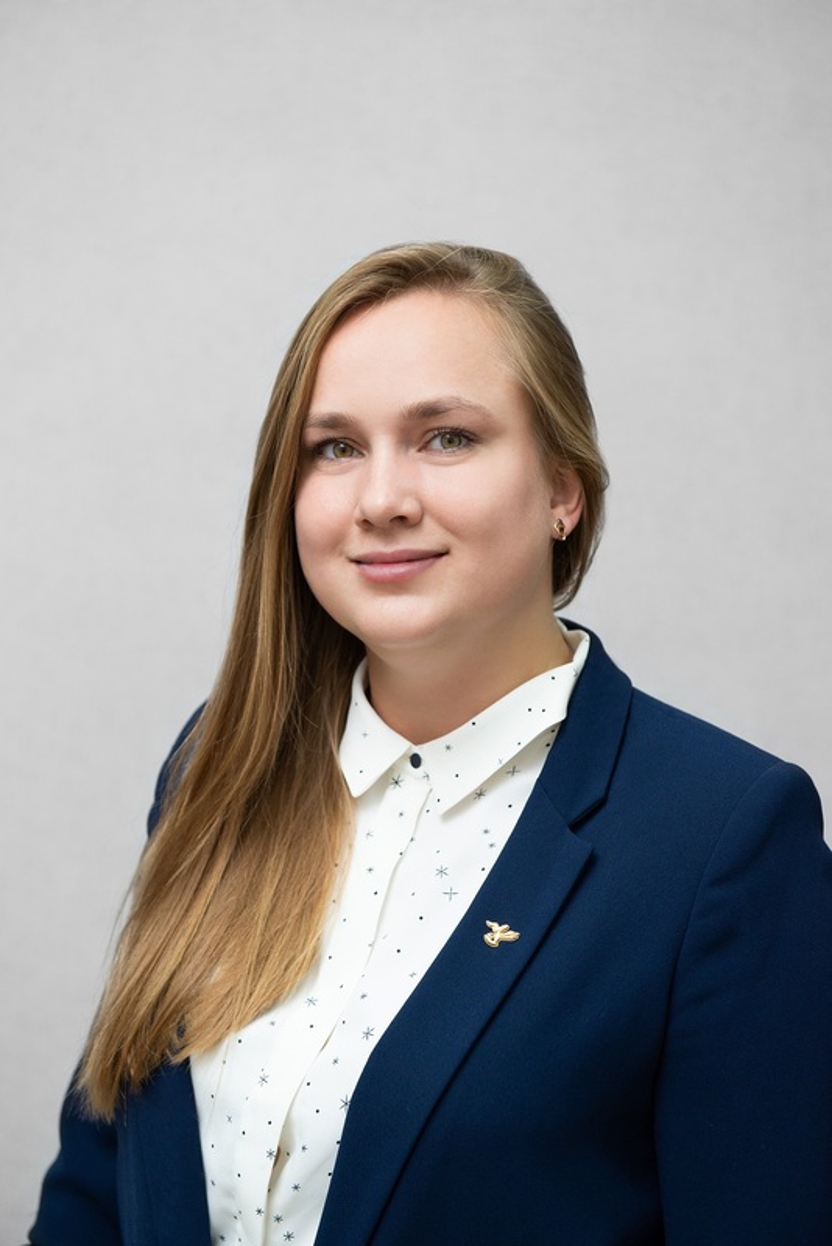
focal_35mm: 70
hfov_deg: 19.5
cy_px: 623
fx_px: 2424
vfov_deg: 28.8
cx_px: 416
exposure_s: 1/160
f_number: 4.5
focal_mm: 70
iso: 640
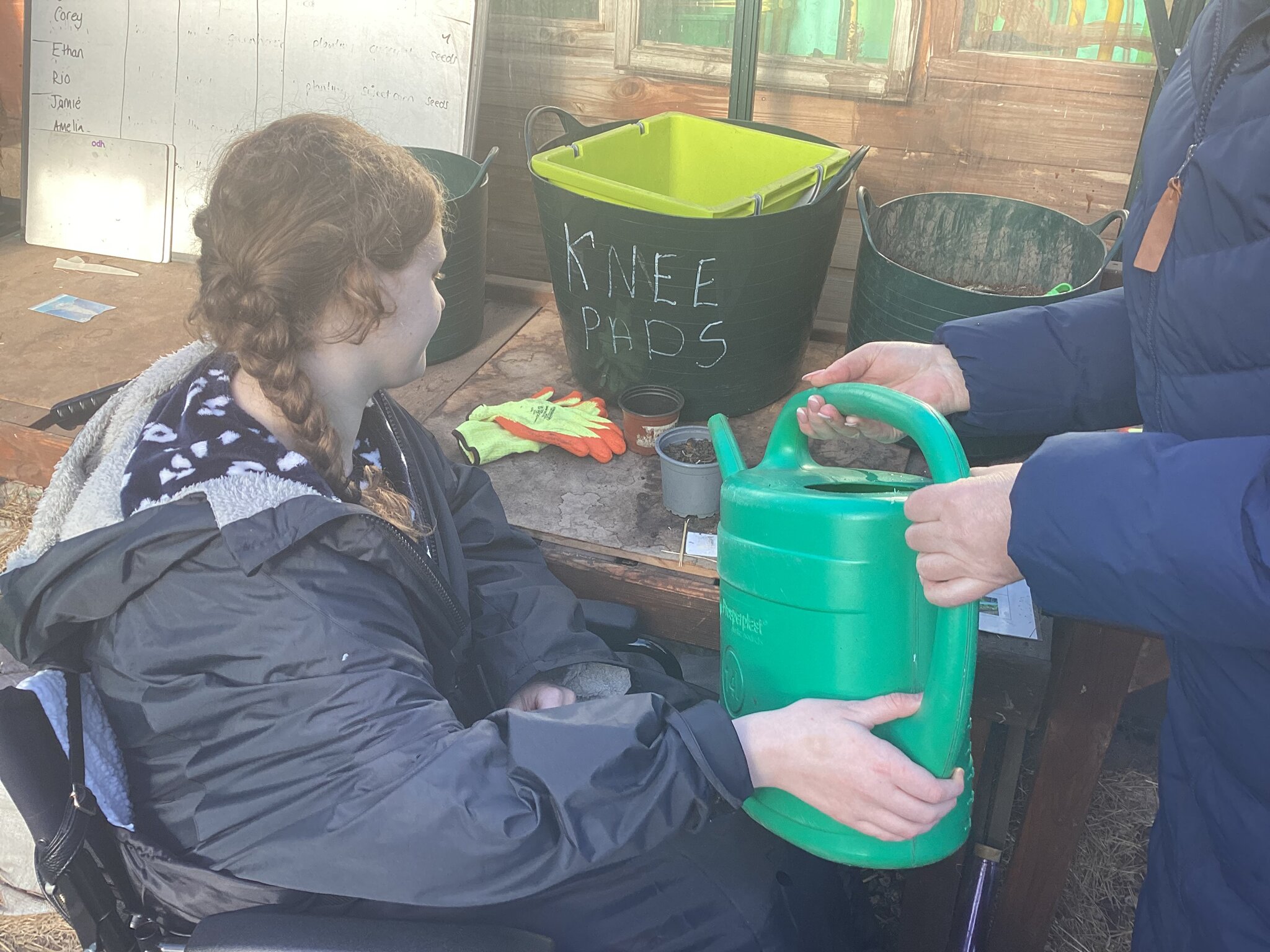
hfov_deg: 58.4
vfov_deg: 45.4
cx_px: 635
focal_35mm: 31
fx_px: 1137
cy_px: 476
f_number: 2.4
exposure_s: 1/100
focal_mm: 3.3
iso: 32
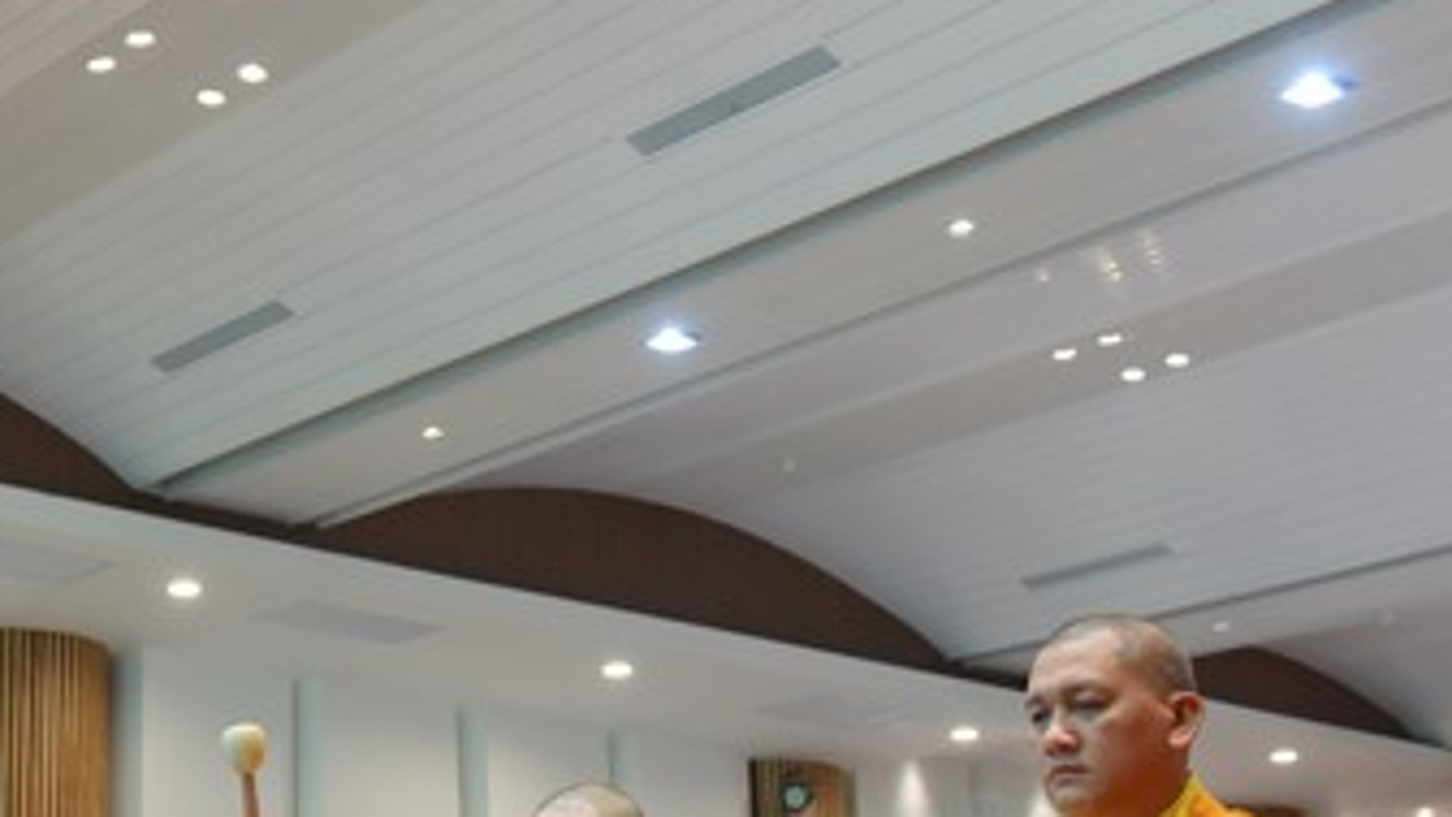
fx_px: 2965
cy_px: 594
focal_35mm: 77
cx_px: 233
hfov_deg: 26.8
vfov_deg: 15.6
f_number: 5
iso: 1250
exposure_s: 1/100
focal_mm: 38
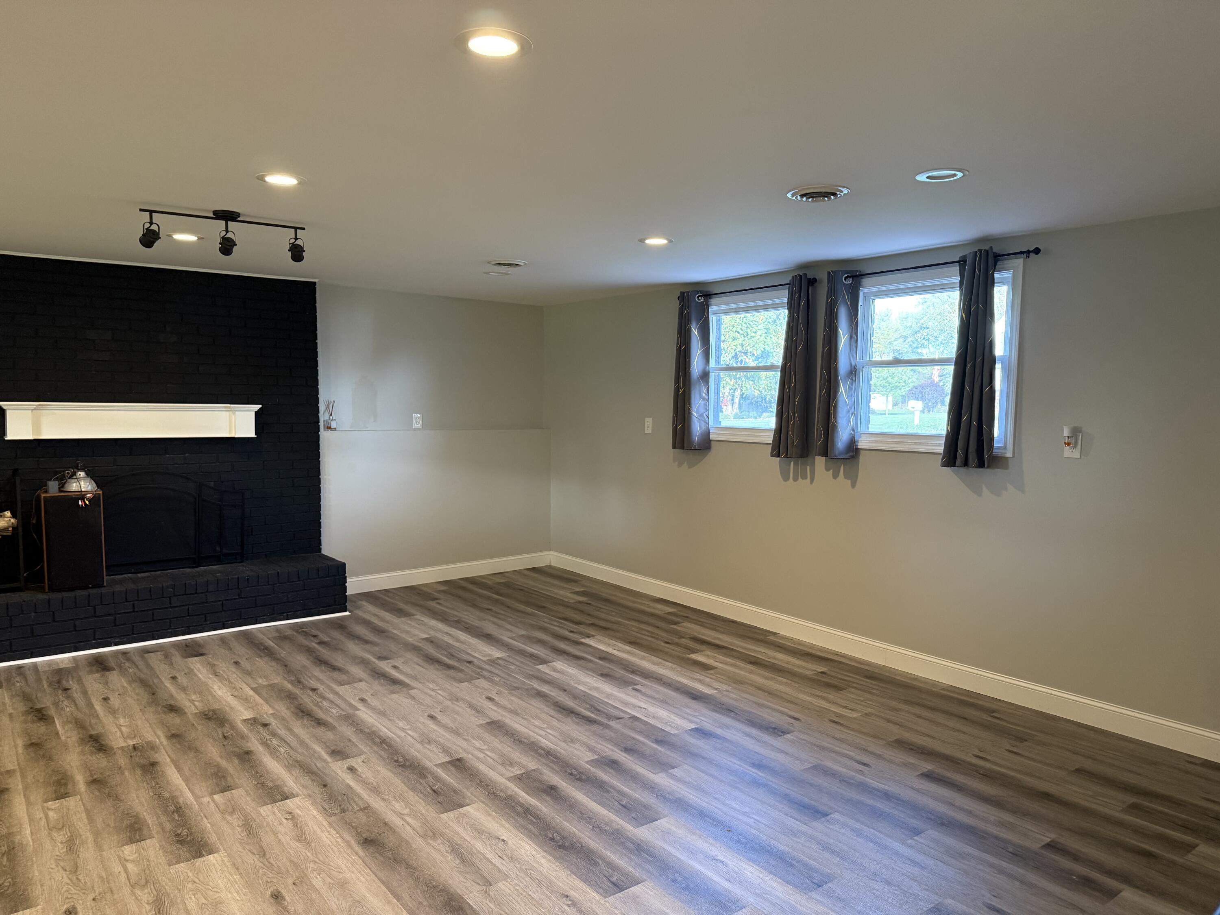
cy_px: 458
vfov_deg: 56.8
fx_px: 846
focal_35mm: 24
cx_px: 610
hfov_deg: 71.6
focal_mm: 6.76
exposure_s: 1/60
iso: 320
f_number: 1.78
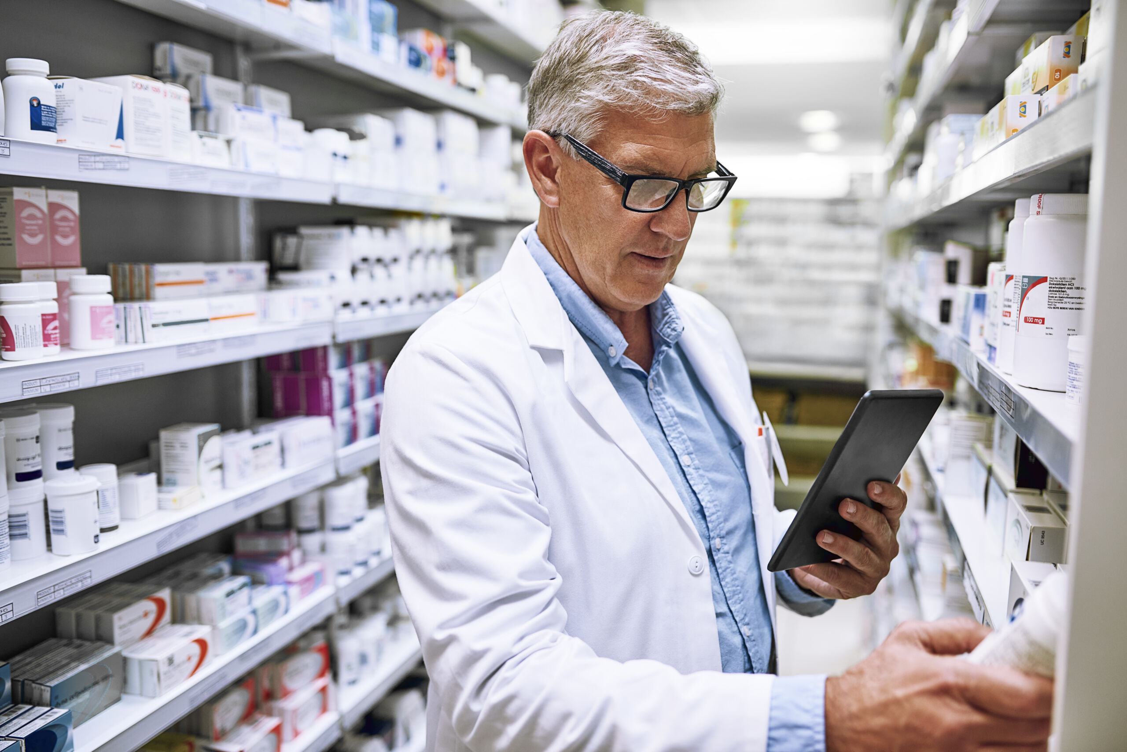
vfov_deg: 37.9
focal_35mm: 35
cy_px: 376
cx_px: 564
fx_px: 1096
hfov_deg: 54.4
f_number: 2.2
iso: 200
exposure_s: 1/125
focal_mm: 35
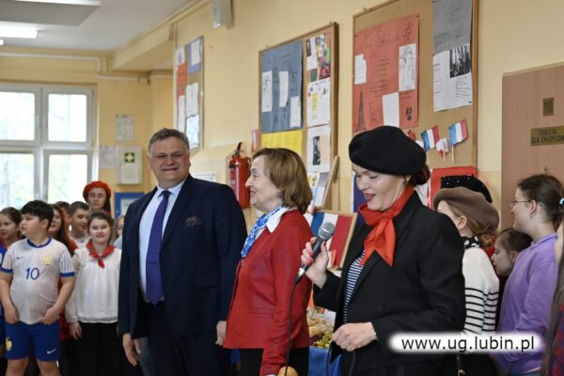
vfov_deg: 21.2
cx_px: 282
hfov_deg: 31.4
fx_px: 1003
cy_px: 188
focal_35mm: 64
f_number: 2.8
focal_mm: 43
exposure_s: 1/125
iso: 450
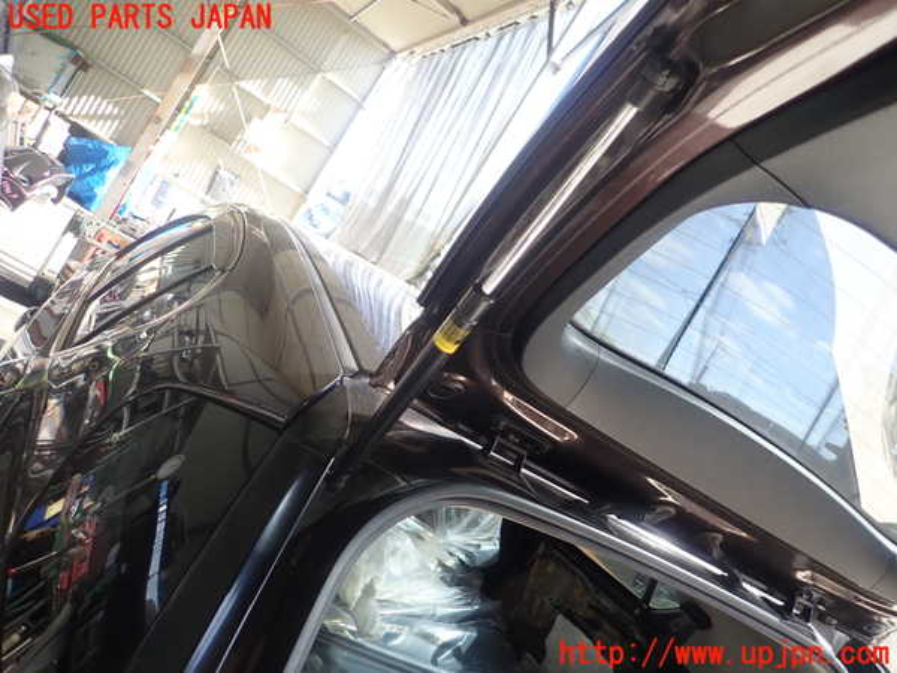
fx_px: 648
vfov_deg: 54.9
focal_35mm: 25
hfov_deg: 69.4
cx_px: 448
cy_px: 336
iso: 100
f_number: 2
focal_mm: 4.5
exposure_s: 1/80
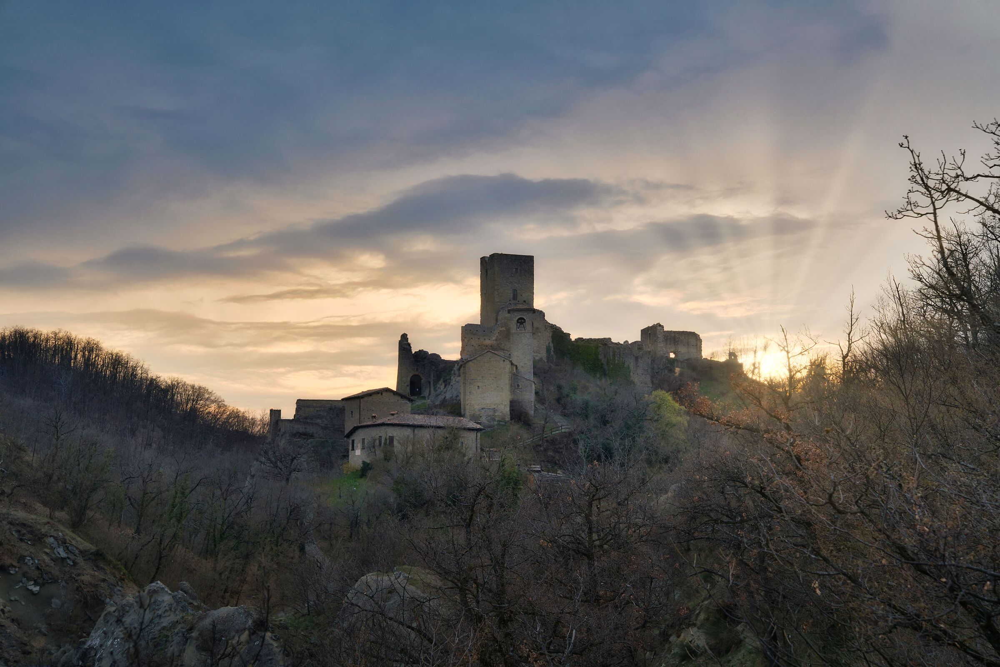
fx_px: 1945
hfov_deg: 28.8
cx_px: 500
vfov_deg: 19.5
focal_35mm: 70
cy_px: 334
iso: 100
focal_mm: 70
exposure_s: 1/100
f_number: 8
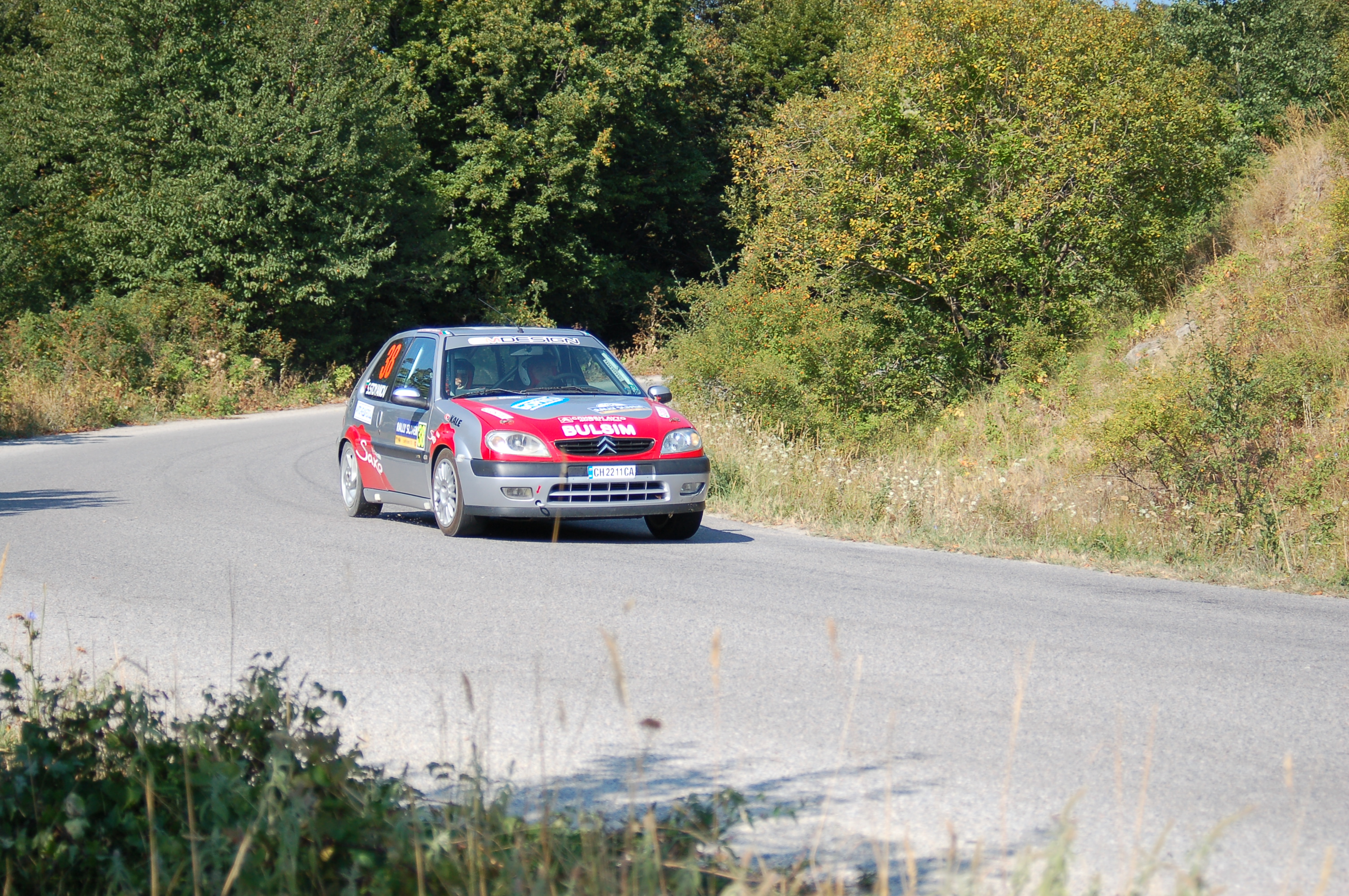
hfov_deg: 28.1
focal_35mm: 72
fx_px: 2696
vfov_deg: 18.9
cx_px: 674
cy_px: 448
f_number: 4.2
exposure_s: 1/1000
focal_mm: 48
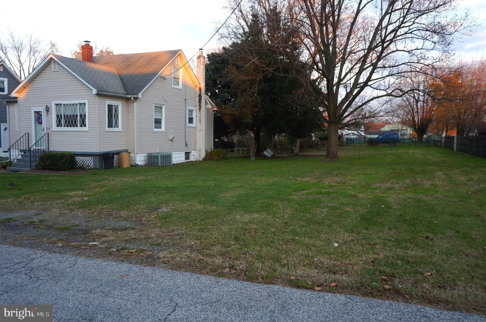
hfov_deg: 64.6
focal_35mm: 28
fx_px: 384
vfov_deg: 45.5
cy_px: 161
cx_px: 243
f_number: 4
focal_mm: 19
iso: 200
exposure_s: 1/160
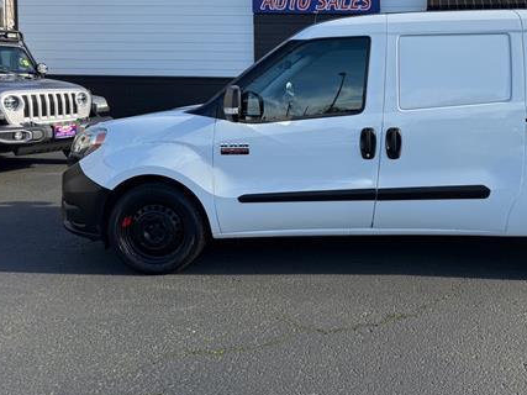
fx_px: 548
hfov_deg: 49.7
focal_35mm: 36
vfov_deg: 38.9
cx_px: 381
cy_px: 116
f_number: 1.78
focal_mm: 6.76
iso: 80
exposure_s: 1/2232
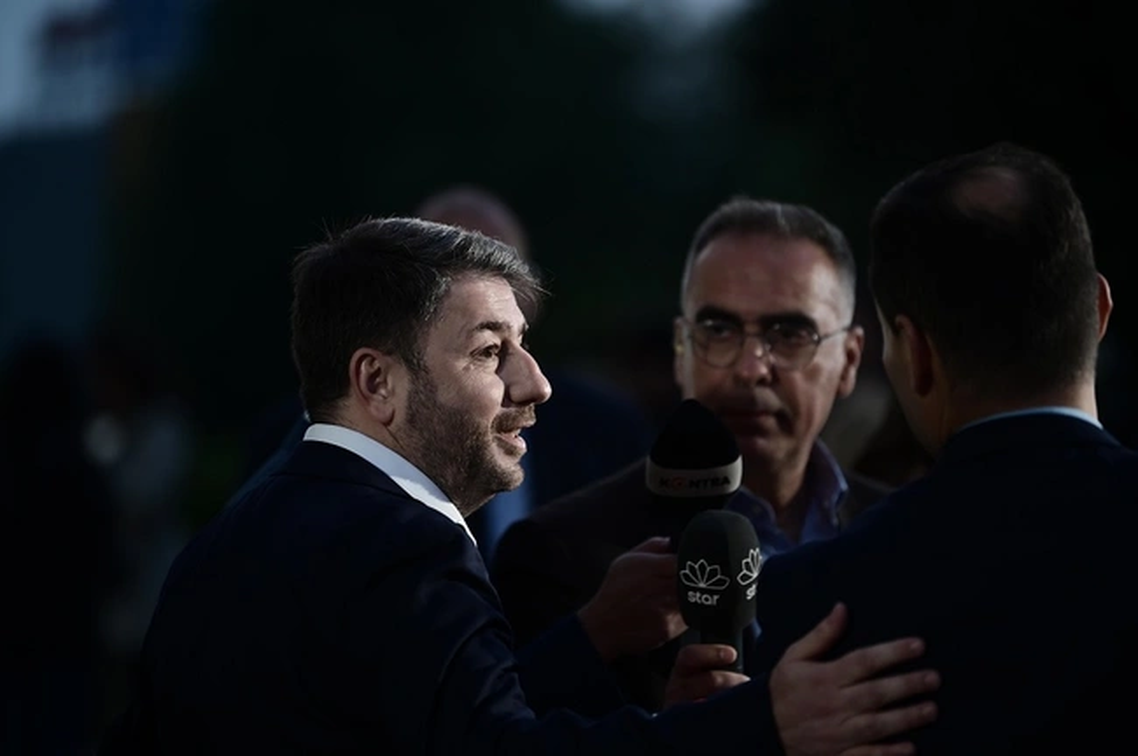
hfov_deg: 10.3
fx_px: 6316
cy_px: 378
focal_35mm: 200
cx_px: 569
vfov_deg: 6.9
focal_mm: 200
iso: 800
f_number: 3.2
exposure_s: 1/500
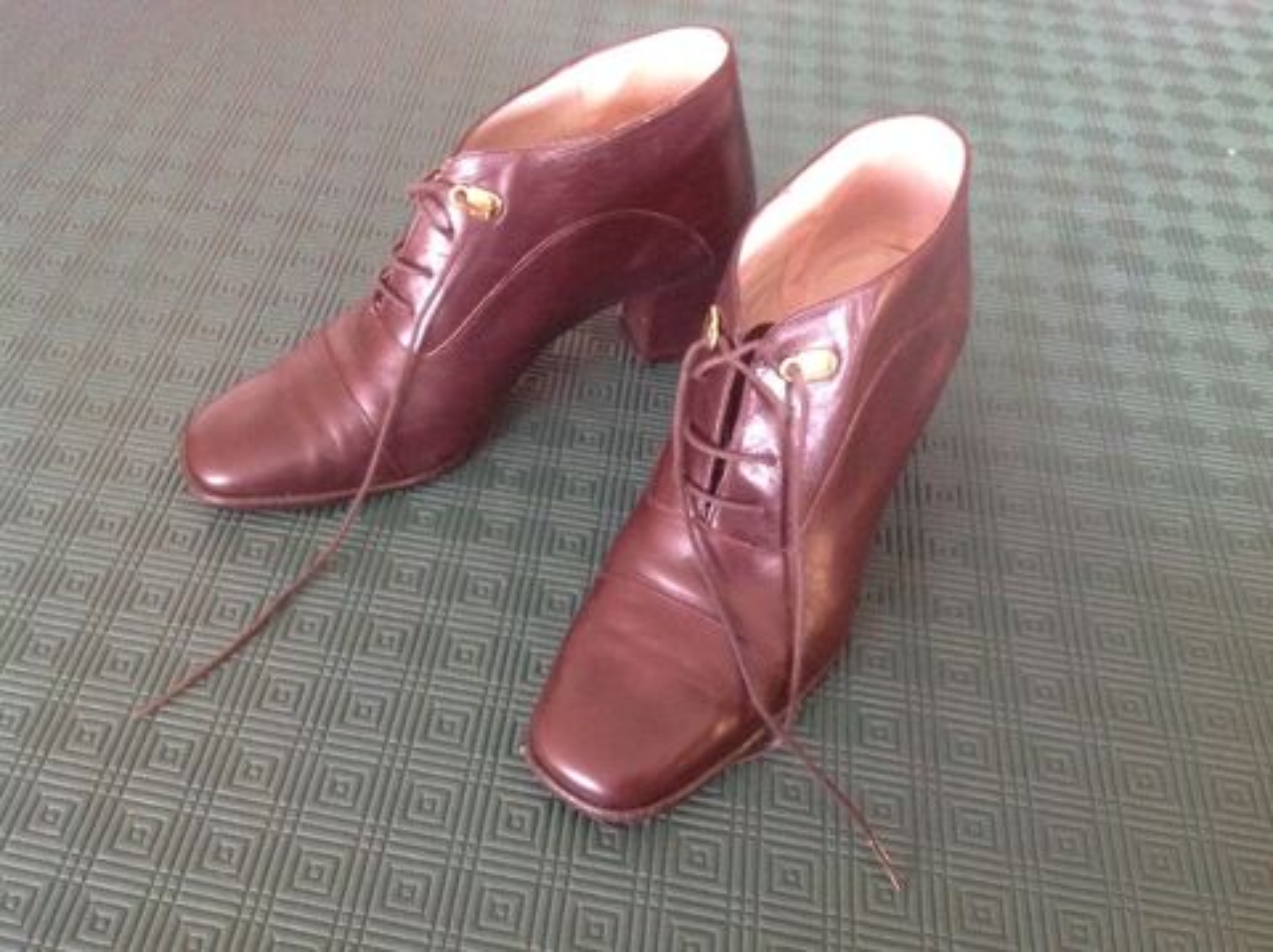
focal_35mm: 35
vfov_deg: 40.6
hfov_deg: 52.7
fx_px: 1286
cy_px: 476
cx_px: 636
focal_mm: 4.28
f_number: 2.4
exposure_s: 1/15
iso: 640
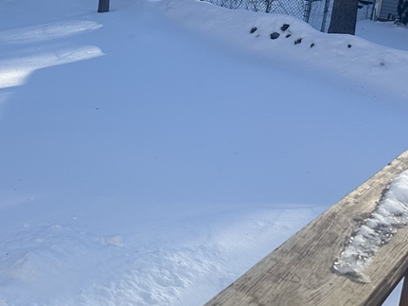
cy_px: 73
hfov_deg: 32.9
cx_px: 88
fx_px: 672
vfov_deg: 25.3
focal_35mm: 57
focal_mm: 6.86
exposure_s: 1/1949
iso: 80
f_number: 1.78
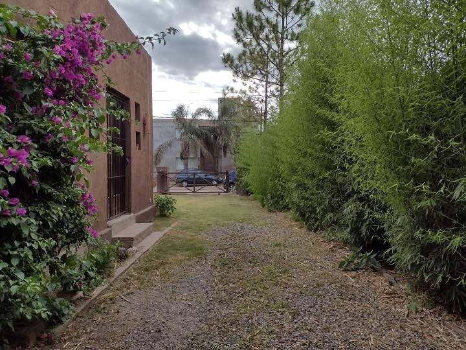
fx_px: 363
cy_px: 175
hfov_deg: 65.3
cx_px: 233
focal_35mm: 27
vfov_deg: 51.4
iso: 100
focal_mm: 4.71
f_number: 1.7
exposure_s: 1/825
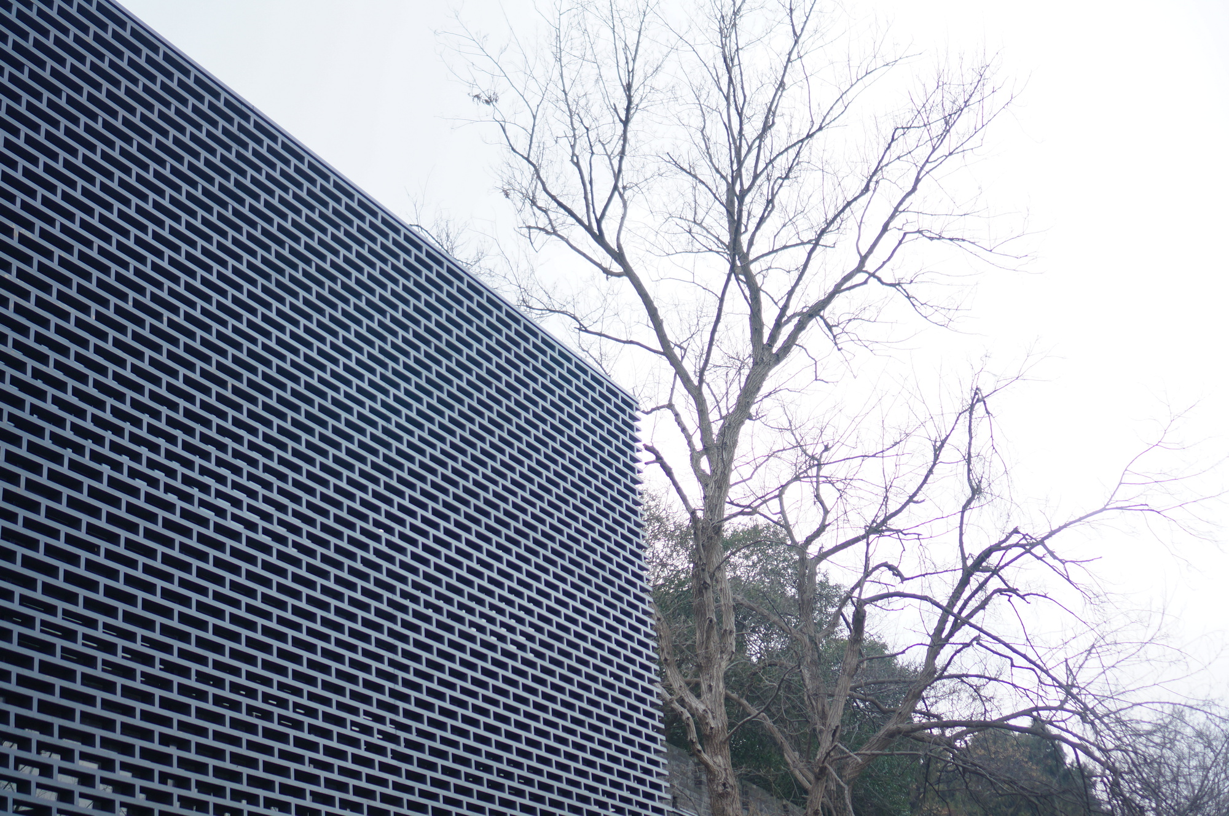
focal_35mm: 52
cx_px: 614
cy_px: 408
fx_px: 1790
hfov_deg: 37.9
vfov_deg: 25.7
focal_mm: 35
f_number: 1.8
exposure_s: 1/1000
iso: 100
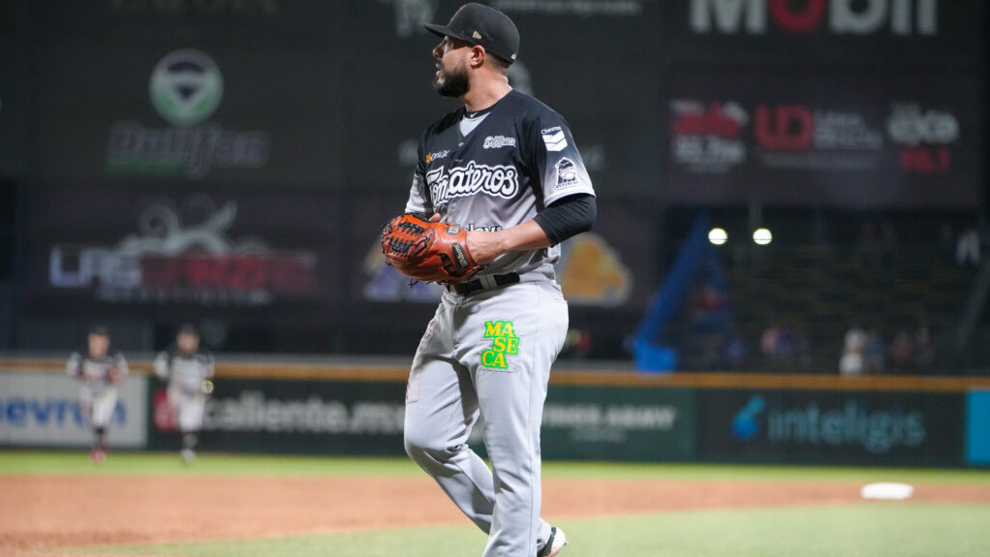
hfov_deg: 14.6
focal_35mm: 147
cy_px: 314
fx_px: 3859
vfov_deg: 8.3
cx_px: 495
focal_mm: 140
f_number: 2.8
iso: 6400
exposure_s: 1/1600
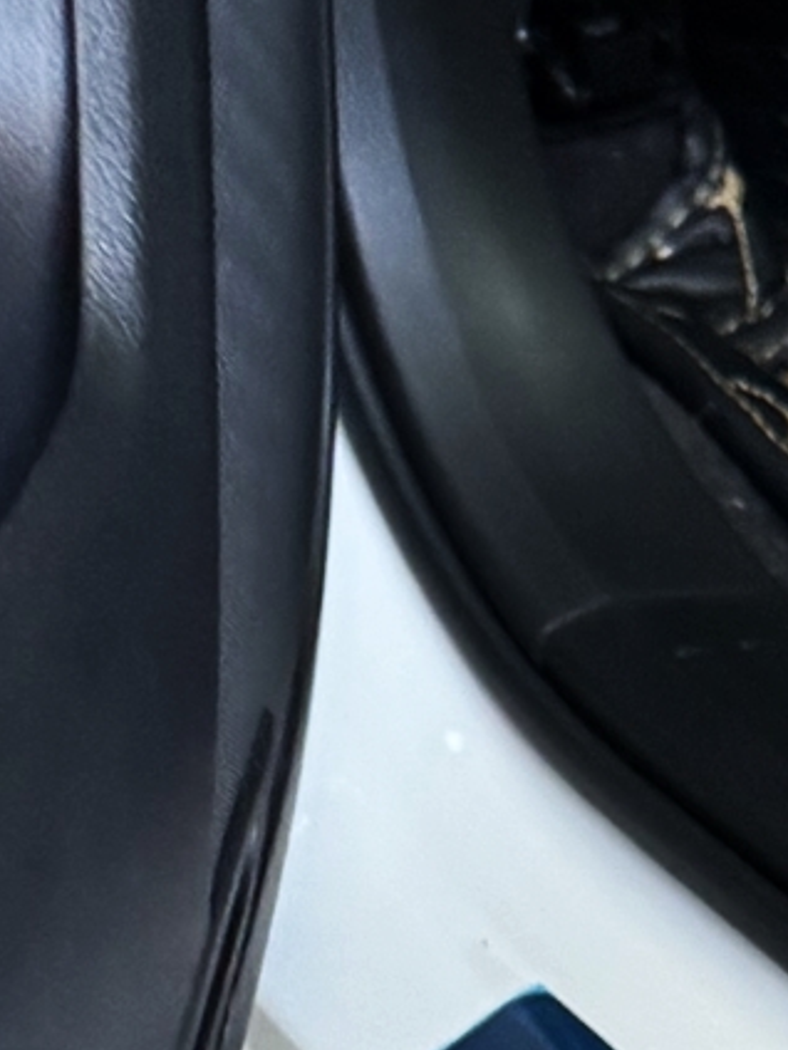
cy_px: 1876
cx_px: 768
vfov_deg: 12.1
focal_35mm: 151
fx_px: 4583
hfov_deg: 9.8
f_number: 1.78
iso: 320
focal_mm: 6.76
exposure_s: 1/60
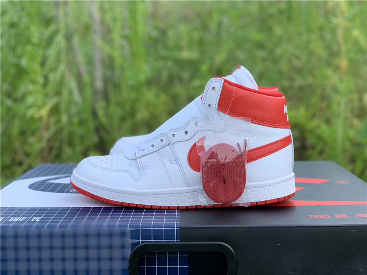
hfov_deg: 36.8
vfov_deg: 28.0
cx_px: 184
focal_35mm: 52
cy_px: 138
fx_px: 551
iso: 16
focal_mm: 6
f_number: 2.4
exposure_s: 1/311
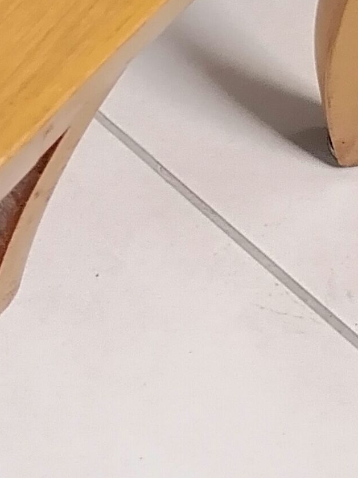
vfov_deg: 14.5
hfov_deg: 11.6
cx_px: -114
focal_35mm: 124
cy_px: -298
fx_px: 1710
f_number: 1.8
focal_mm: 5.4
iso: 250
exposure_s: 1/33.3
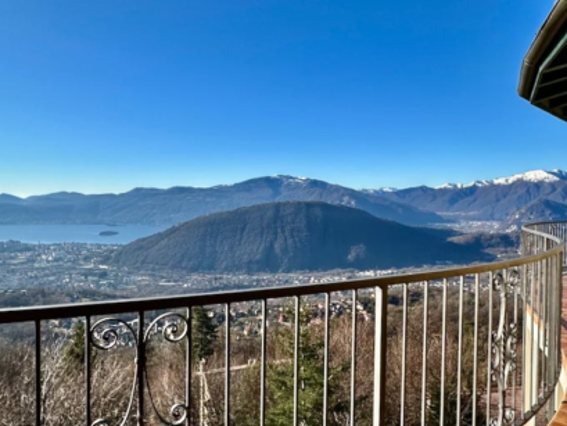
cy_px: 215
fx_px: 328
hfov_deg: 81.7
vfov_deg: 66.0
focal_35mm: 20
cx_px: 288
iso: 50
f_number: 2.2
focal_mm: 2.22
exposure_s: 1/1770
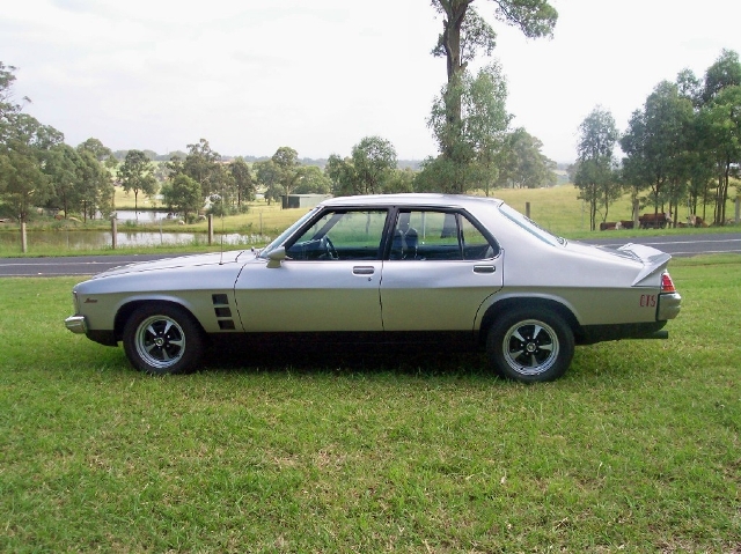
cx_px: 370
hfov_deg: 49.0
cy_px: 277
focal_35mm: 38
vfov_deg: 37.7
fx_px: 813
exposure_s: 1/250
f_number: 4.8
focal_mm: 8
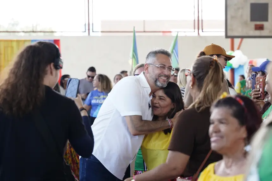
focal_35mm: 105
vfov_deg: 13.0
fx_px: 793
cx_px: 136
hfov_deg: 19.5
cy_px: 90
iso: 1000
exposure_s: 1/640
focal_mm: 70
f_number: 2.8
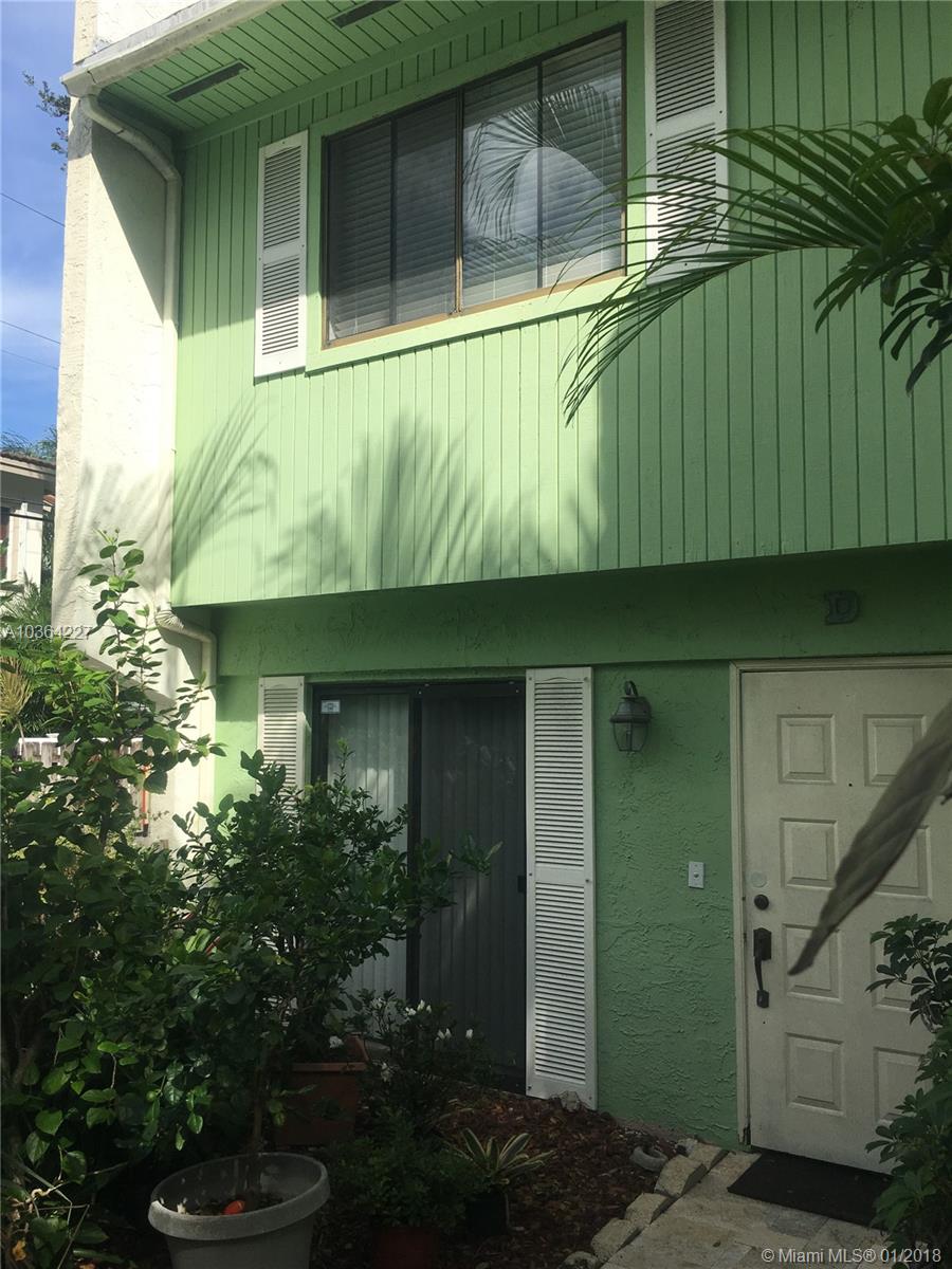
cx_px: 476
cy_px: 634
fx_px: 1063
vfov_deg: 61.7
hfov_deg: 48.2
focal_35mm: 29
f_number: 2.2
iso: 25
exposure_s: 1/1399
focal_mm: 4.15
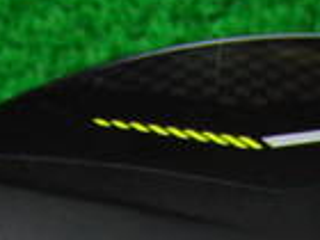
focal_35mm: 169
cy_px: 535
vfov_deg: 8.2
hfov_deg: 11.6
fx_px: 1562
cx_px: 322
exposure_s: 1/50
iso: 400
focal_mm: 6.42
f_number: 3.6
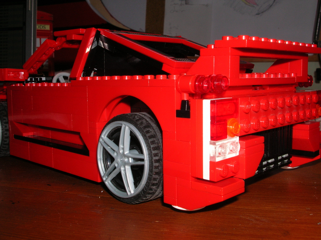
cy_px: 120
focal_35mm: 42
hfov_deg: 44.8
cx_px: 160
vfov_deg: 34.3
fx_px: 389
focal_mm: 7.1
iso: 50
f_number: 6.1
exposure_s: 1/60.1
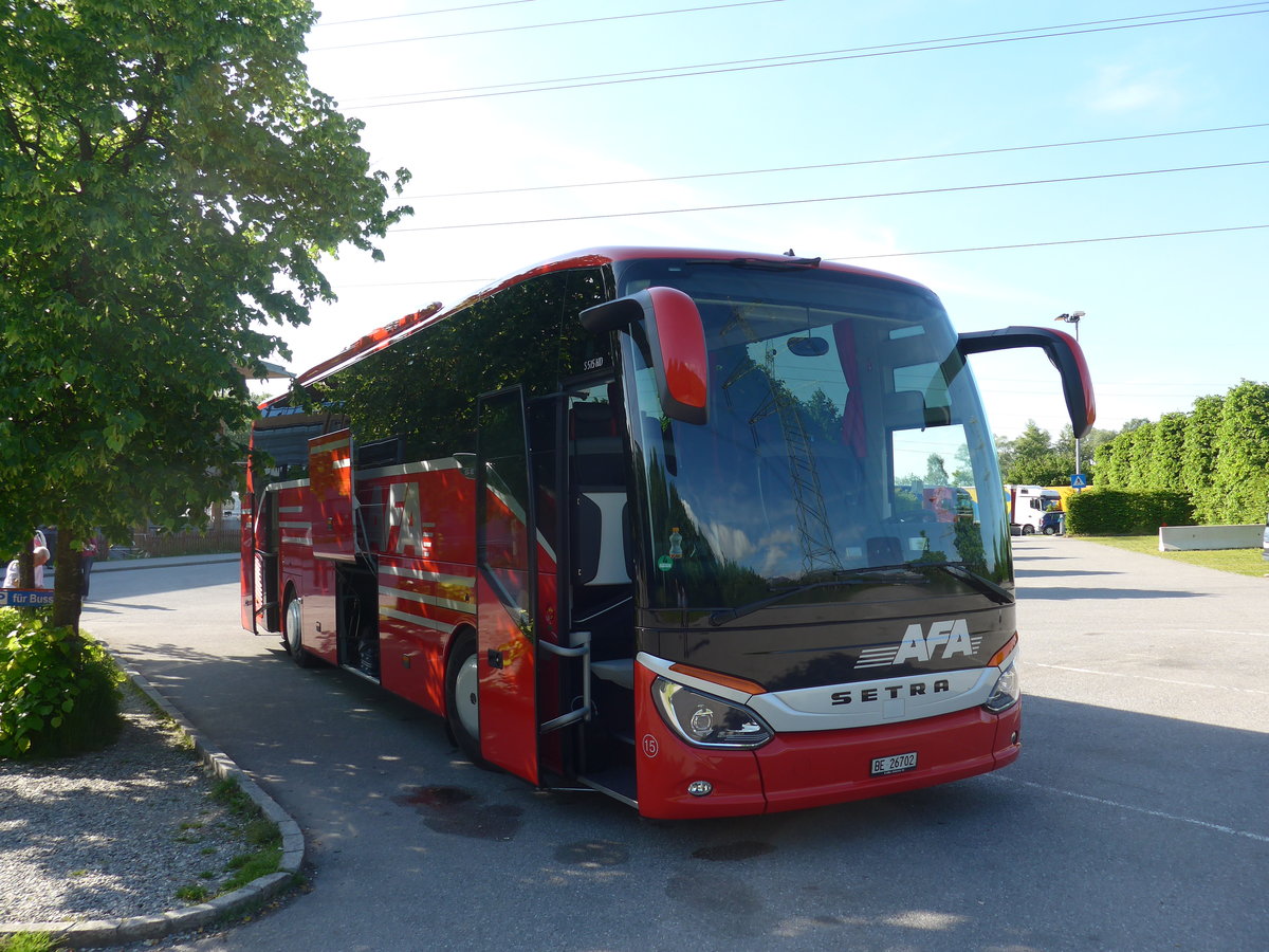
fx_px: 1063
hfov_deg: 61.7
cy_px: 476
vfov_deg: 48.2
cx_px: 634
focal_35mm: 29
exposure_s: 1/400
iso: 80
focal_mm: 6
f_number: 2.8
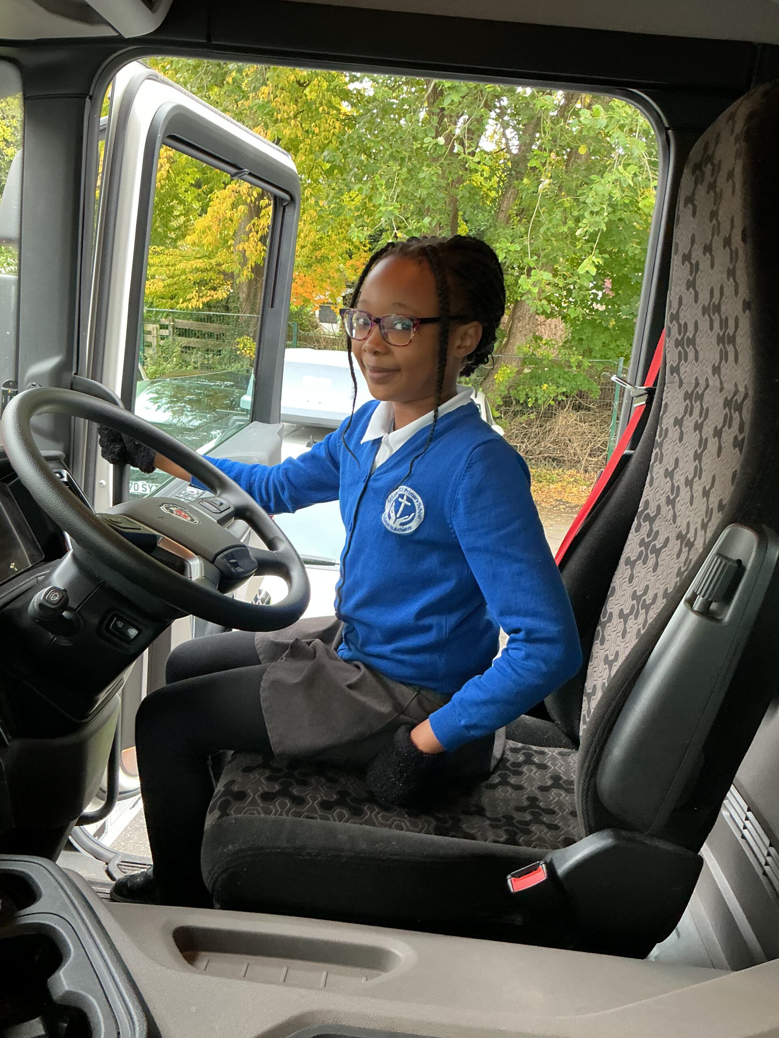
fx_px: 870
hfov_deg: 48.2
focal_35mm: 29
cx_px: 390
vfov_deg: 61.7
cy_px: 519
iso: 125
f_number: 1.8
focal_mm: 3
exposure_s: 1/60
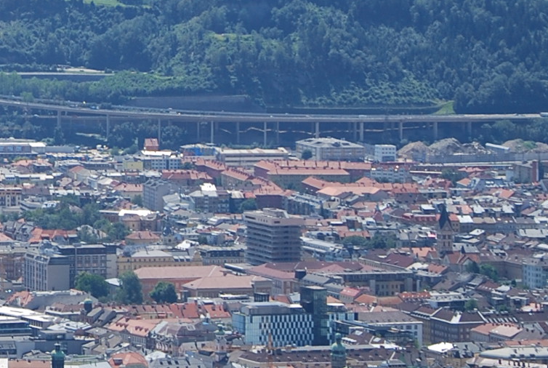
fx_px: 4393
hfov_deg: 7.0
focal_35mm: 288
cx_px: -297
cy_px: -89
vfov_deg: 4.8
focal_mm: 50
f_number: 8
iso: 100
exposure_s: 1/250
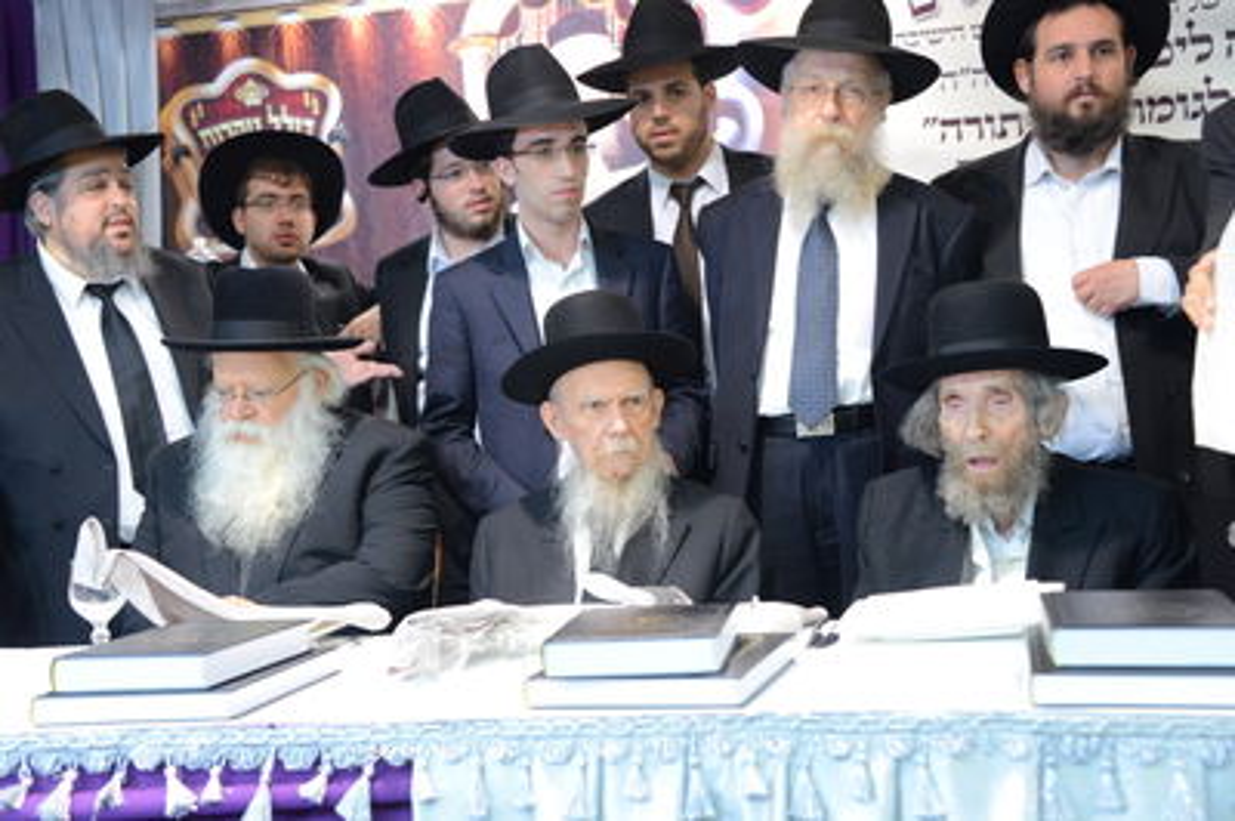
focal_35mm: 50
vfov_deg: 26.9
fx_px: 1714
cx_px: 618
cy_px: 410
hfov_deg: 39.6
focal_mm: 50
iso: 2500
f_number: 5.6
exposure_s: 1/80
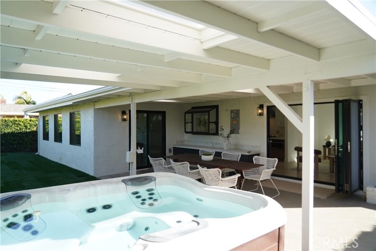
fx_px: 251
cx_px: 188
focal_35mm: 24
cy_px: 126
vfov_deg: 53.2
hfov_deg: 73.7
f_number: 4.5
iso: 320
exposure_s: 1/500
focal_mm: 24
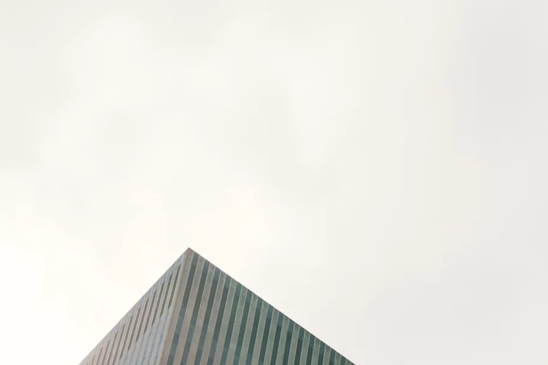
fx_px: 1933
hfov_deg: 16.1
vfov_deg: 10.7
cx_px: 307
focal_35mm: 127
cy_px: 361
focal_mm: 30
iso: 100
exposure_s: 1/4000
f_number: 4
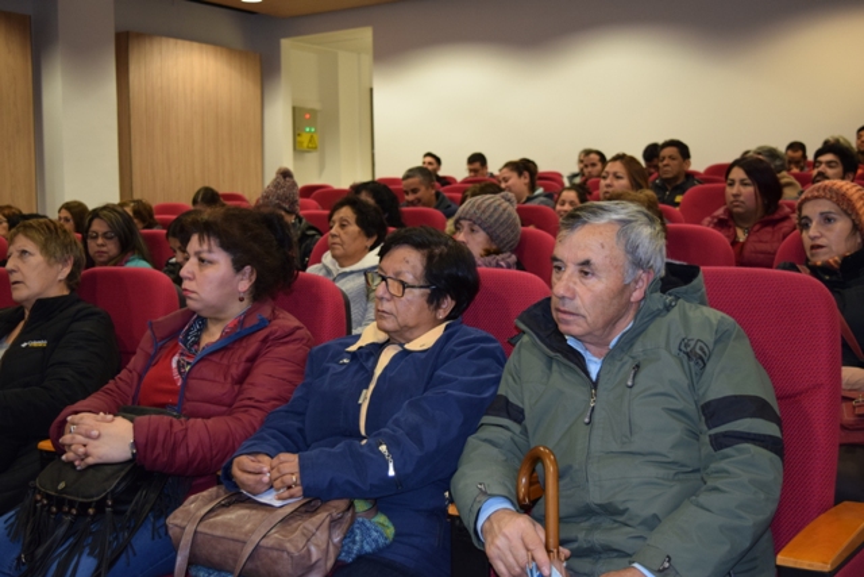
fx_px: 1116
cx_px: 432
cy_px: 288
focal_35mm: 46
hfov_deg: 42.3
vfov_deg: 29.0
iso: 1000
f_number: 4.2
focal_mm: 31
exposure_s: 1/60
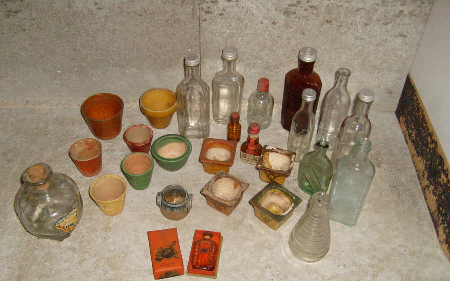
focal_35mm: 38
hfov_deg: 51.5
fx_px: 466
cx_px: 220
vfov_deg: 33.5
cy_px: 171
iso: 400
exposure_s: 1/45
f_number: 2.8
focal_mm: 5.8
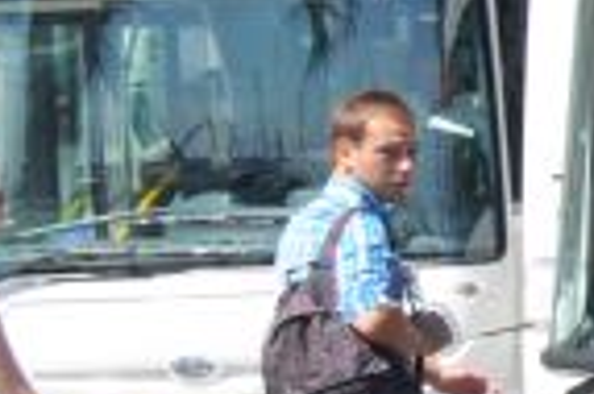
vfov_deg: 4.0
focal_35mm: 343
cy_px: 75
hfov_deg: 5.6
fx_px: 5653
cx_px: 1902
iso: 200
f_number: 9
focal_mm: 32
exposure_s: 1/320
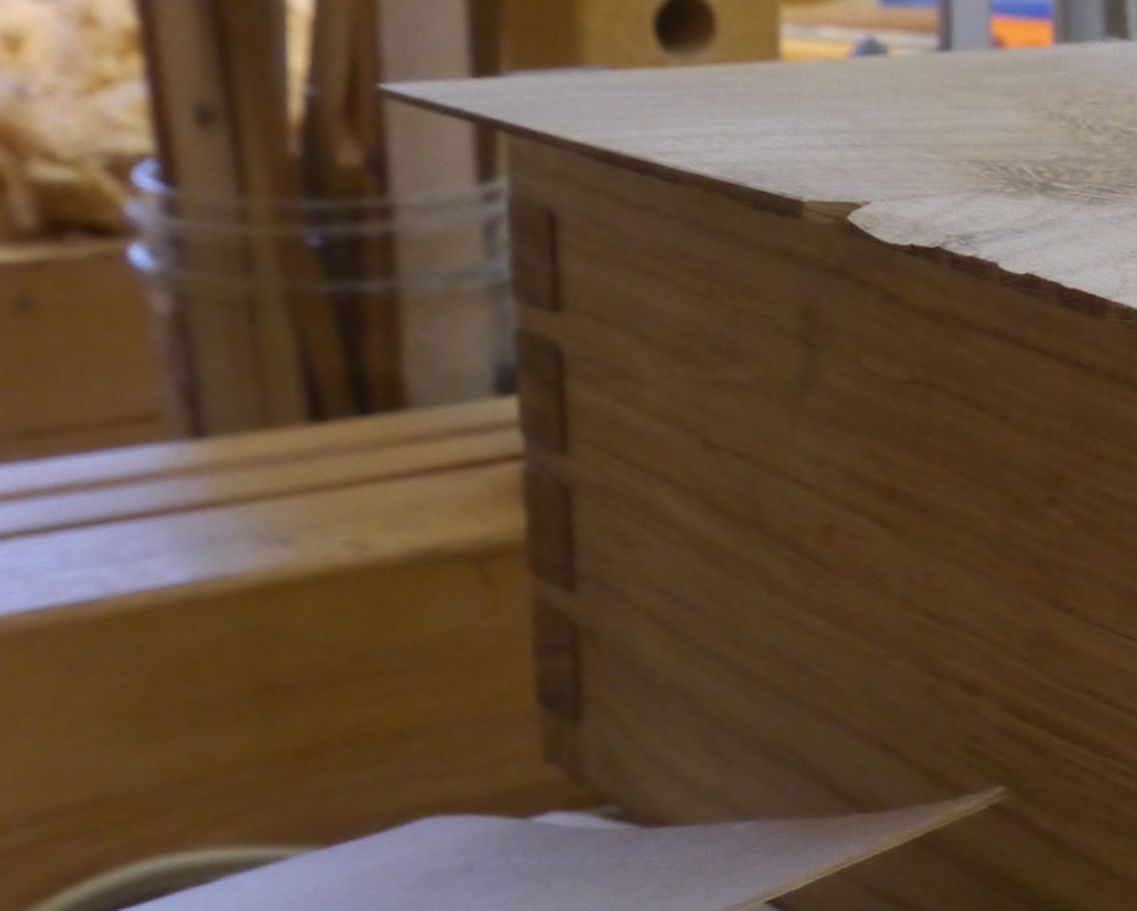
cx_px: 1634
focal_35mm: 80
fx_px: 2693
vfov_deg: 19.2
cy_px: 444
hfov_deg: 20.8
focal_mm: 14
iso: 800
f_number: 9
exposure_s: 1/30
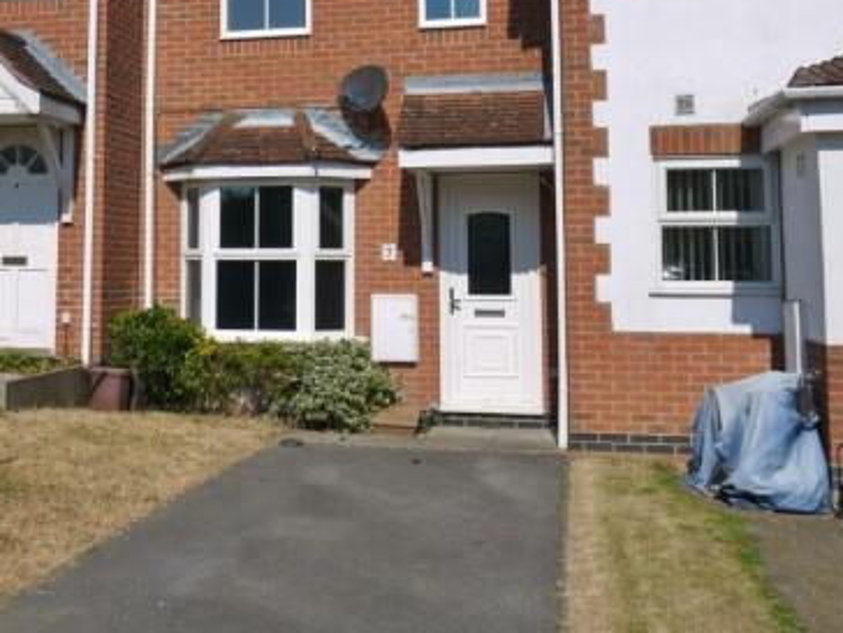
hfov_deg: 39.1
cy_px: 157
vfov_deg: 29.8
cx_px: 267
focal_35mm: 48
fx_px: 1169
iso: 160
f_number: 9
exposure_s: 1/640
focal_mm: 15
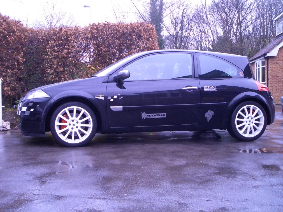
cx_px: 142
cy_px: 106
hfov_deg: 51.3
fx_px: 294
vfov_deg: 39.7
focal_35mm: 36
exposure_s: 1/100
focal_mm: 4.8
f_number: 4
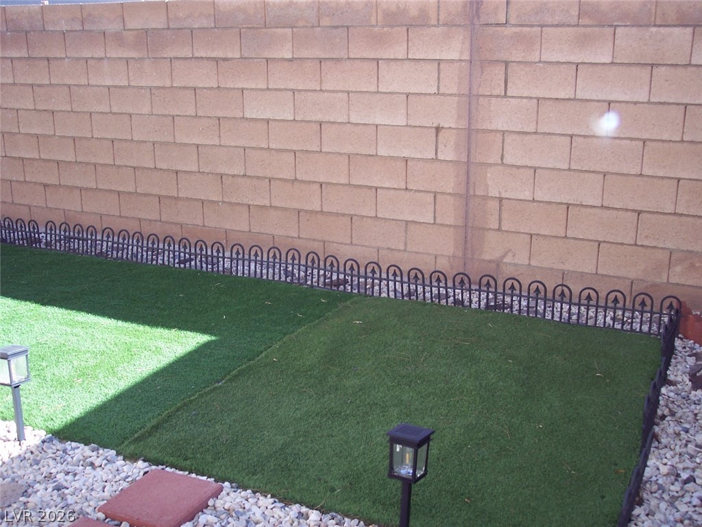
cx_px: 351
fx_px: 791
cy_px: 264
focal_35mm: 39
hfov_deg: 47.9
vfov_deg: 36.8
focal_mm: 8
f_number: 3.4
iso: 100
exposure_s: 1/180
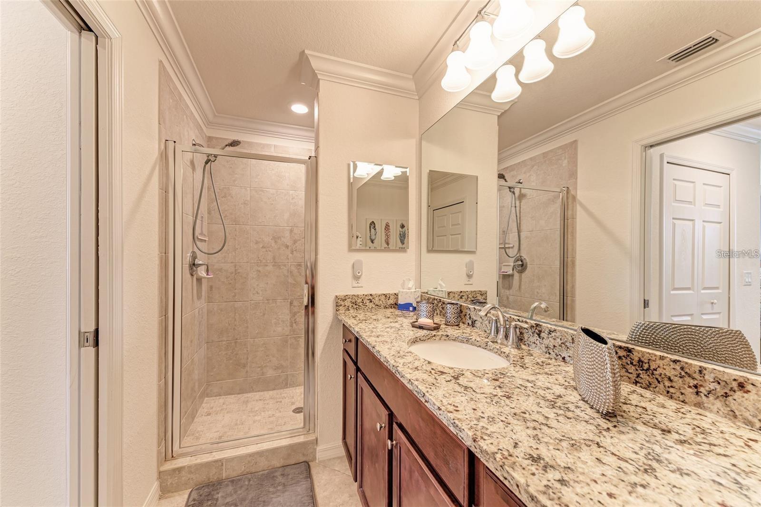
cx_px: 380
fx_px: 296
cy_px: 254
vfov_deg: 81.2
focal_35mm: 14
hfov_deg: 104.3
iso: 100
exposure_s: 1/2
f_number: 7.1
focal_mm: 14
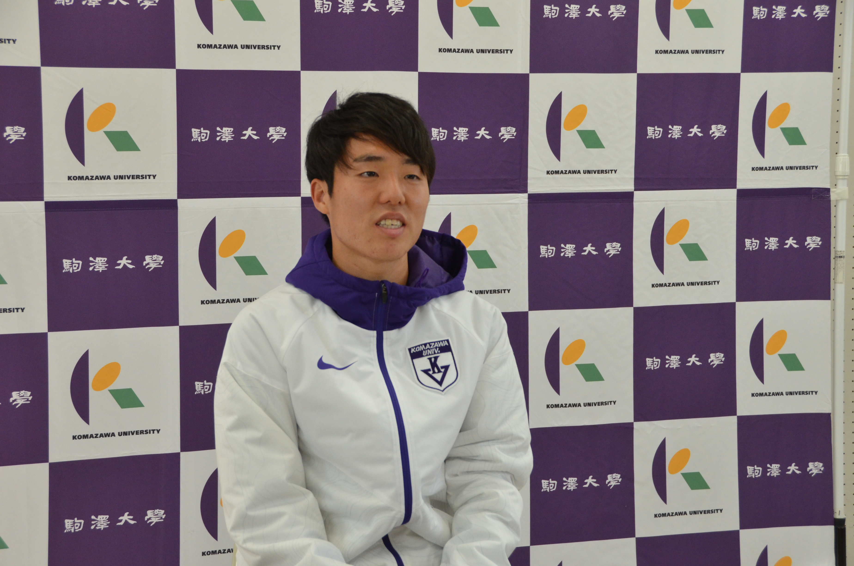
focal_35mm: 75
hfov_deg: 27.0
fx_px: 1775
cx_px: 427
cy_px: 283
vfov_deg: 18.1
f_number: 7.1
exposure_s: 1/200
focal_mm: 50
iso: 1250
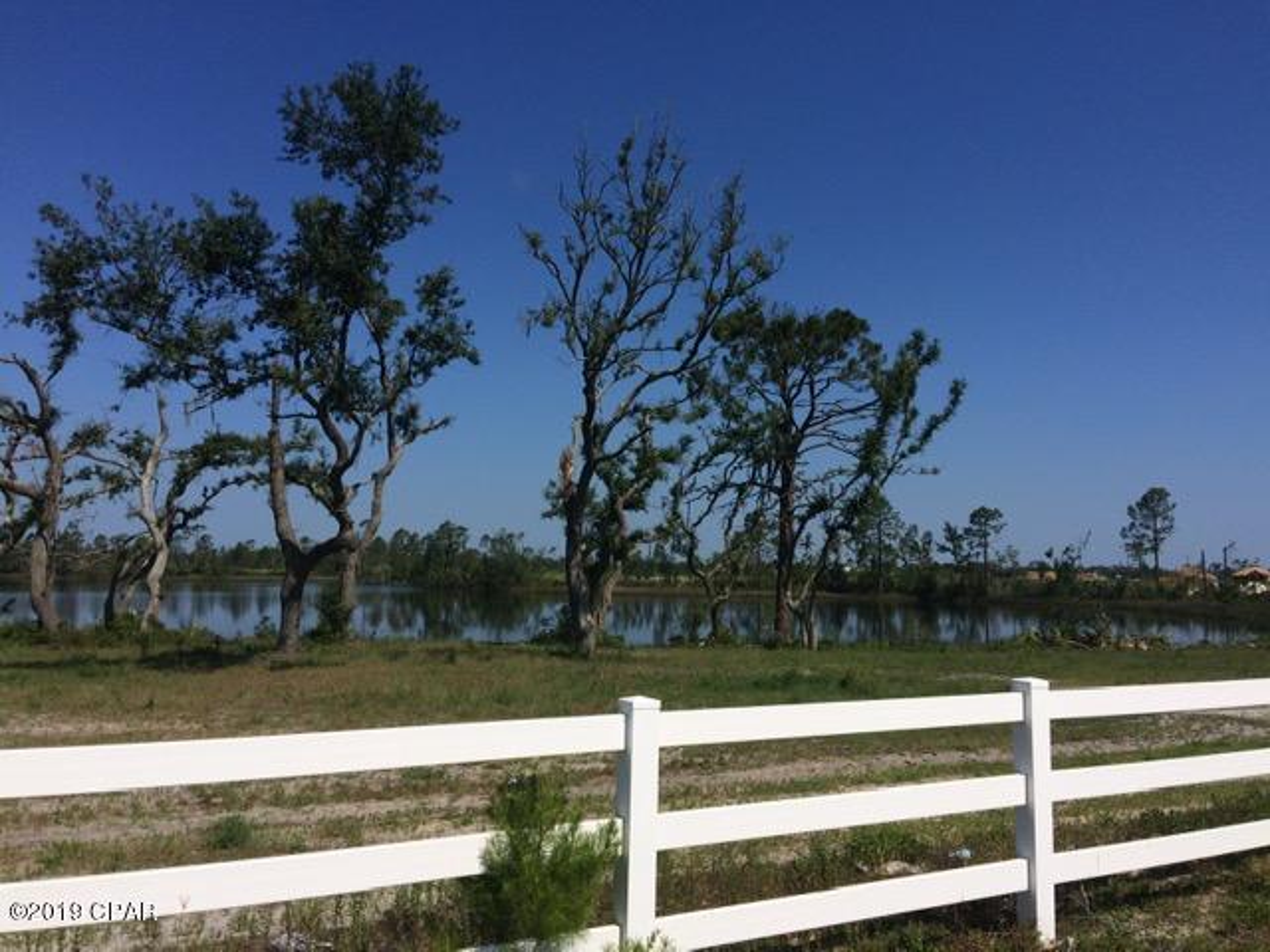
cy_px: 476
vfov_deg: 48.2
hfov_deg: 61.7
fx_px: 1064
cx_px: 635
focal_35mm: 29
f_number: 2.2
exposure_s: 1/4566
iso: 32
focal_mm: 4.15
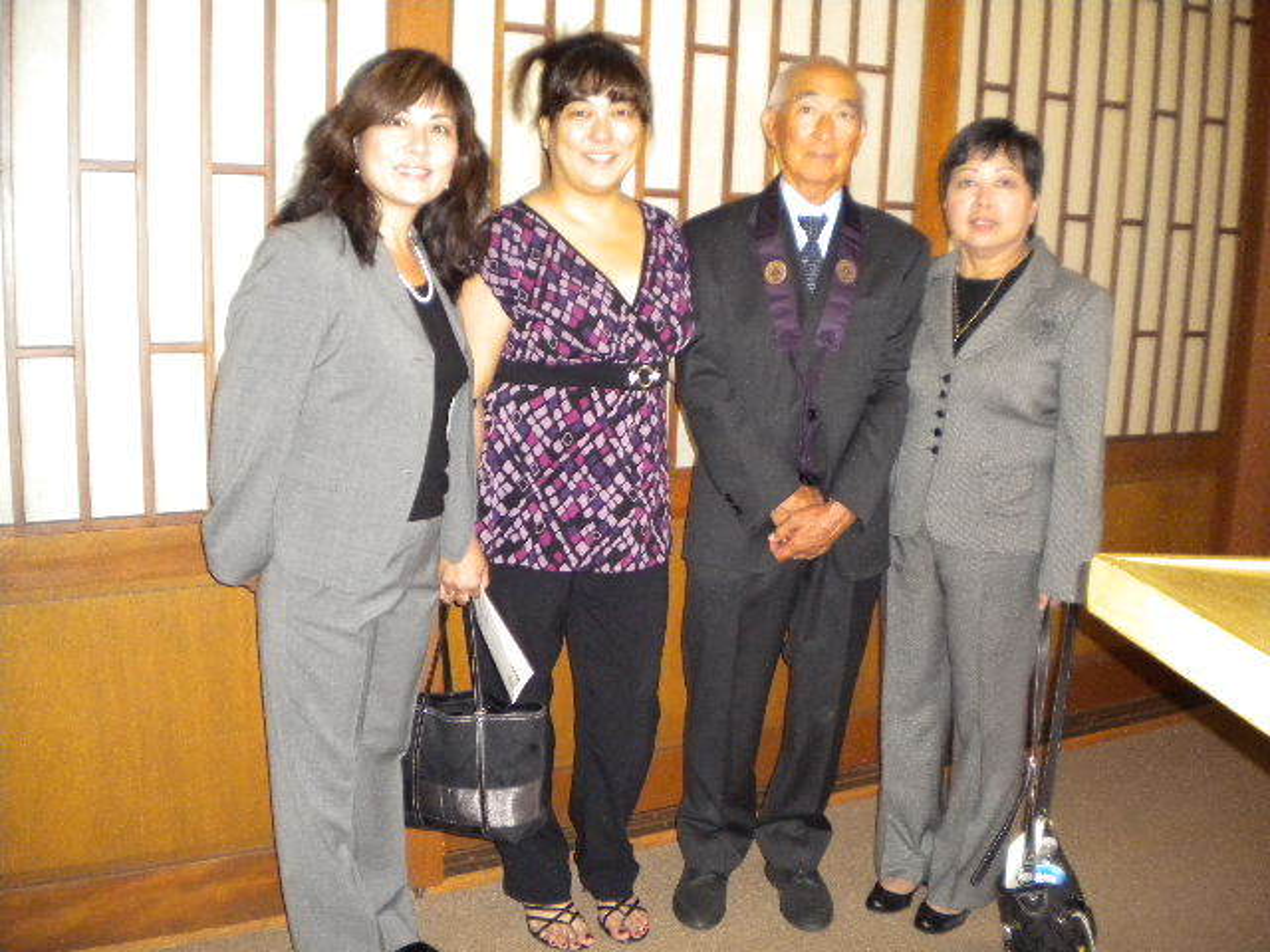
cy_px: 476
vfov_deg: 40.7
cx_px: 635
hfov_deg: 52.6
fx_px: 1284
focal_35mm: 35
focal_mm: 6.3
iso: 548
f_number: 3.1
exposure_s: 1/30
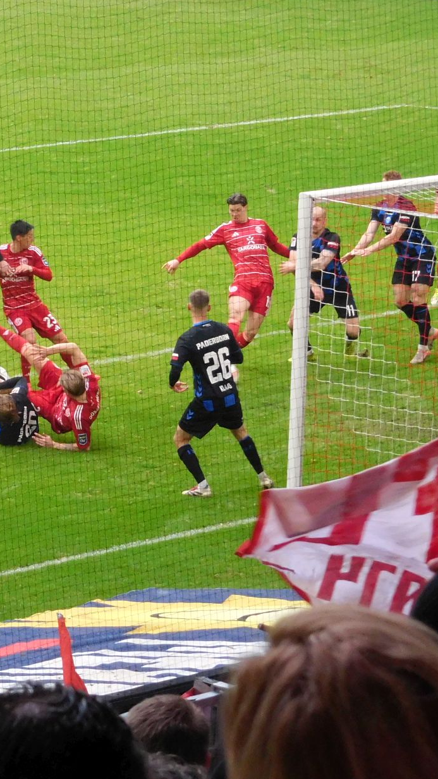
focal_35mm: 221
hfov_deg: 5.5
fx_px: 4563
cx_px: -100
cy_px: 422
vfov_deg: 9.8
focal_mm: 22.3
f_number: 5
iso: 400
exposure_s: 1/160
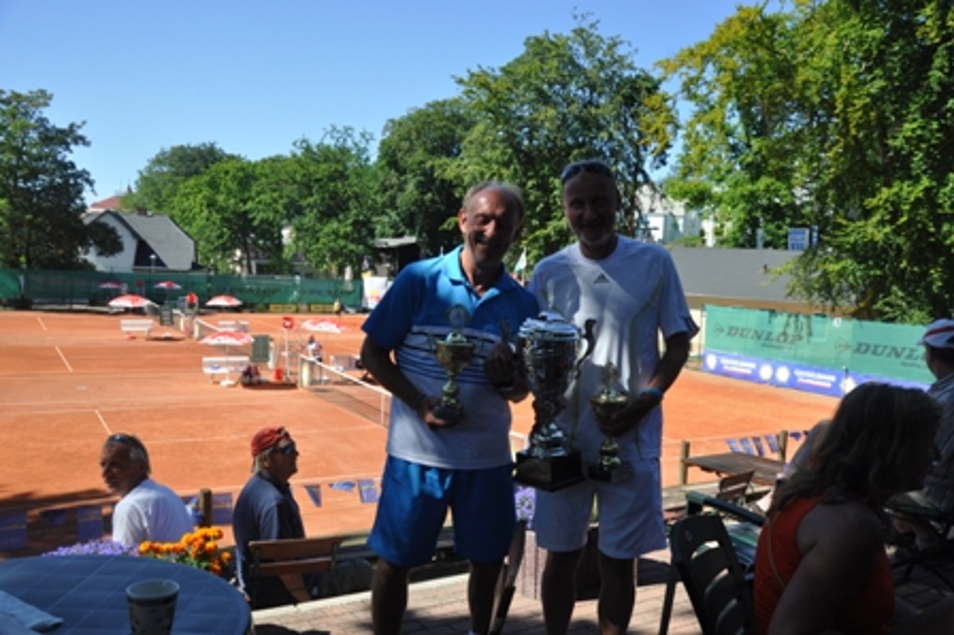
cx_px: 477
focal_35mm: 32
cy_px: 318
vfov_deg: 41.7
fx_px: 834
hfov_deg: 59.5
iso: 400
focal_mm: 21
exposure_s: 1/1250
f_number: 5.6
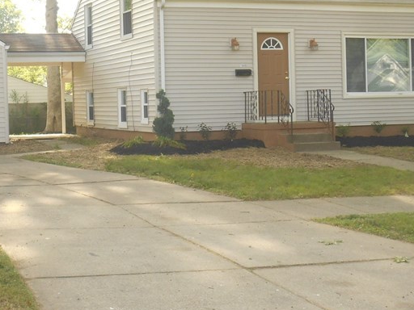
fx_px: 837
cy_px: 88
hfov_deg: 27.7
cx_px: 162
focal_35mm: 70
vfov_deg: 20.9
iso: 80
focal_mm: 6.3
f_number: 3.7
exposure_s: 1/80
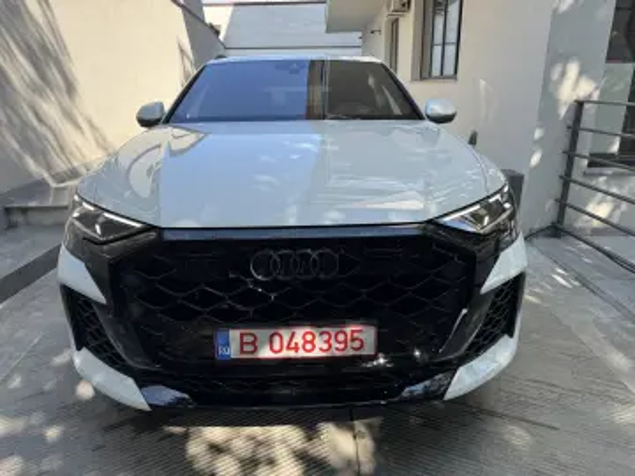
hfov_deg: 71.6
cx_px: 318
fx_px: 440
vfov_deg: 56.8
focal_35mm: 24
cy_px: 238
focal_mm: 6.76
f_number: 1.78
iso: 80
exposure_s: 1/1042
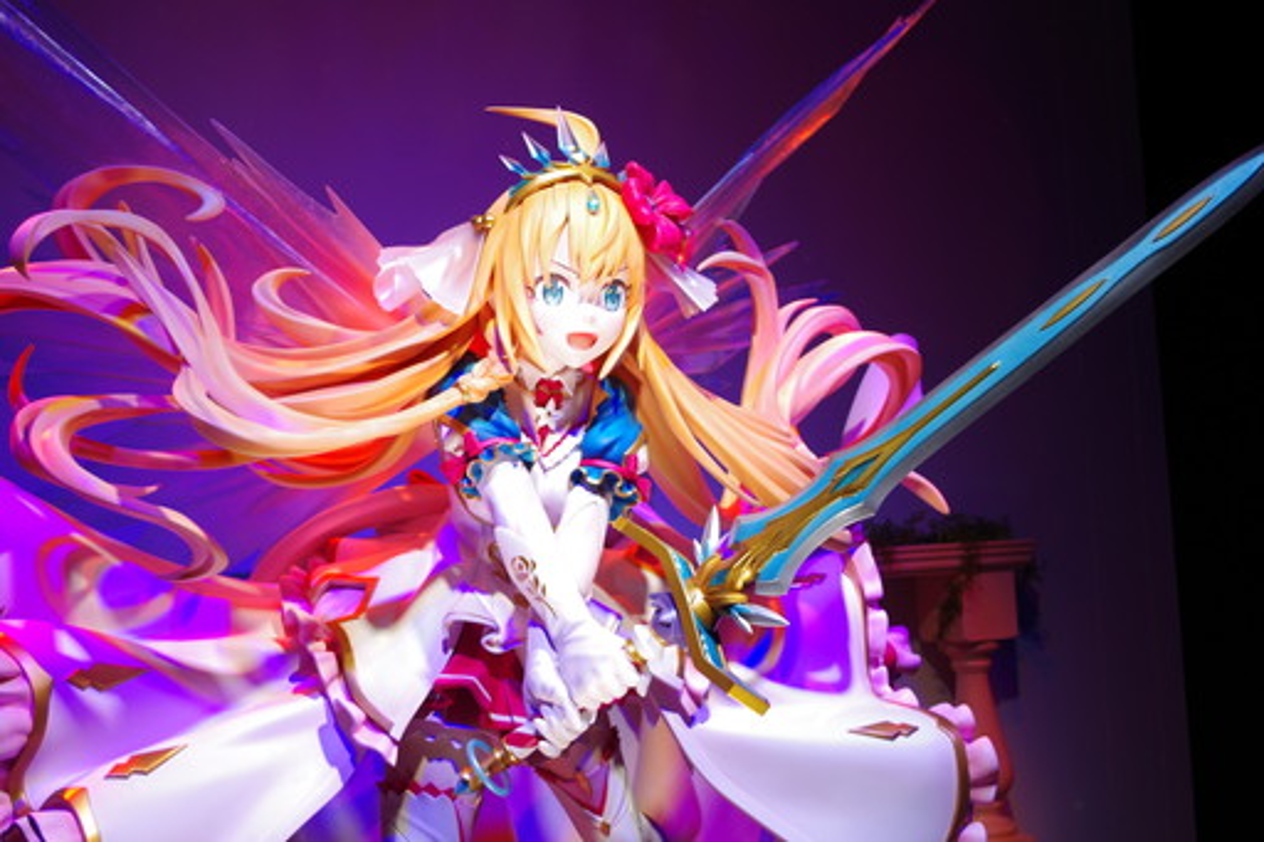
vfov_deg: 29.2
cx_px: 632
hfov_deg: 42.8
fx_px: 1614
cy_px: 421
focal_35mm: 46
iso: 200
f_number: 4
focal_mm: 30.63
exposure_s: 1/60
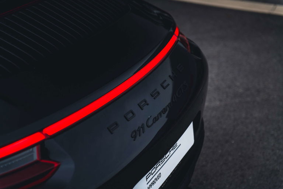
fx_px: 550
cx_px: 142
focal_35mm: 70
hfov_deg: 28.8
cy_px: 94
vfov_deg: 19.5
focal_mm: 70
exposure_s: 1/1000
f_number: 2.8
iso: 200
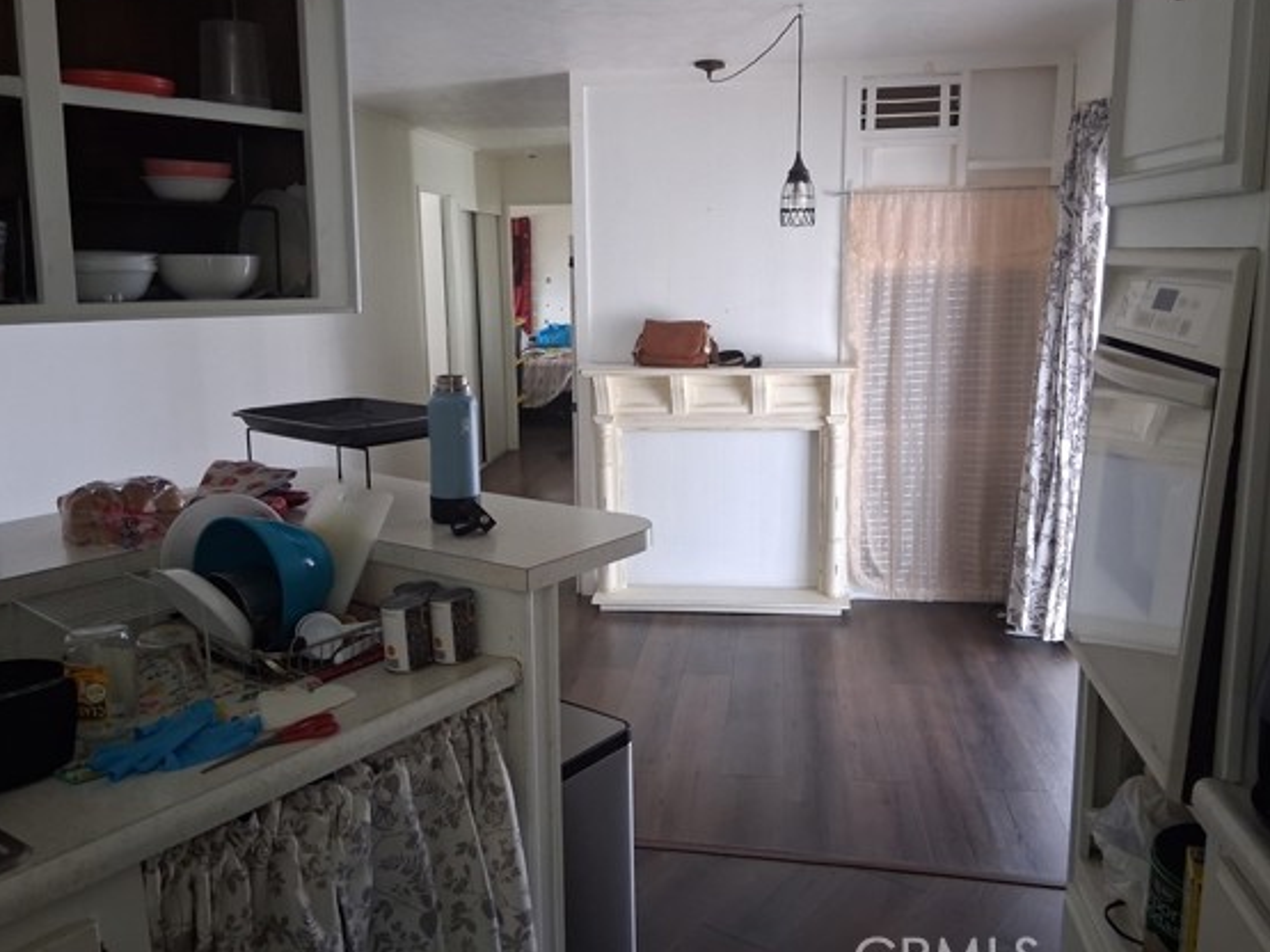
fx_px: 1100
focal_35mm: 30
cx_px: 670
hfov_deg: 59.9
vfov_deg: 46.7
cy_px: 442
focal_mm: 3.98
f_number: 1.8
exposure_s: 1/50
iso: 500
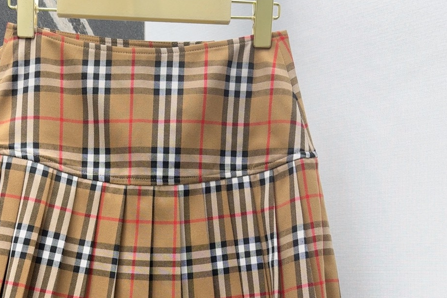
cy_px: 302
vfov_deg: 27.0
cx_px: 148
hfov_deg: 41.4
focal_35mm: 47
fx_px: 584
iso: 80
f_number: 1.78
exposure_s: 1/100
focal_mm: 6.76
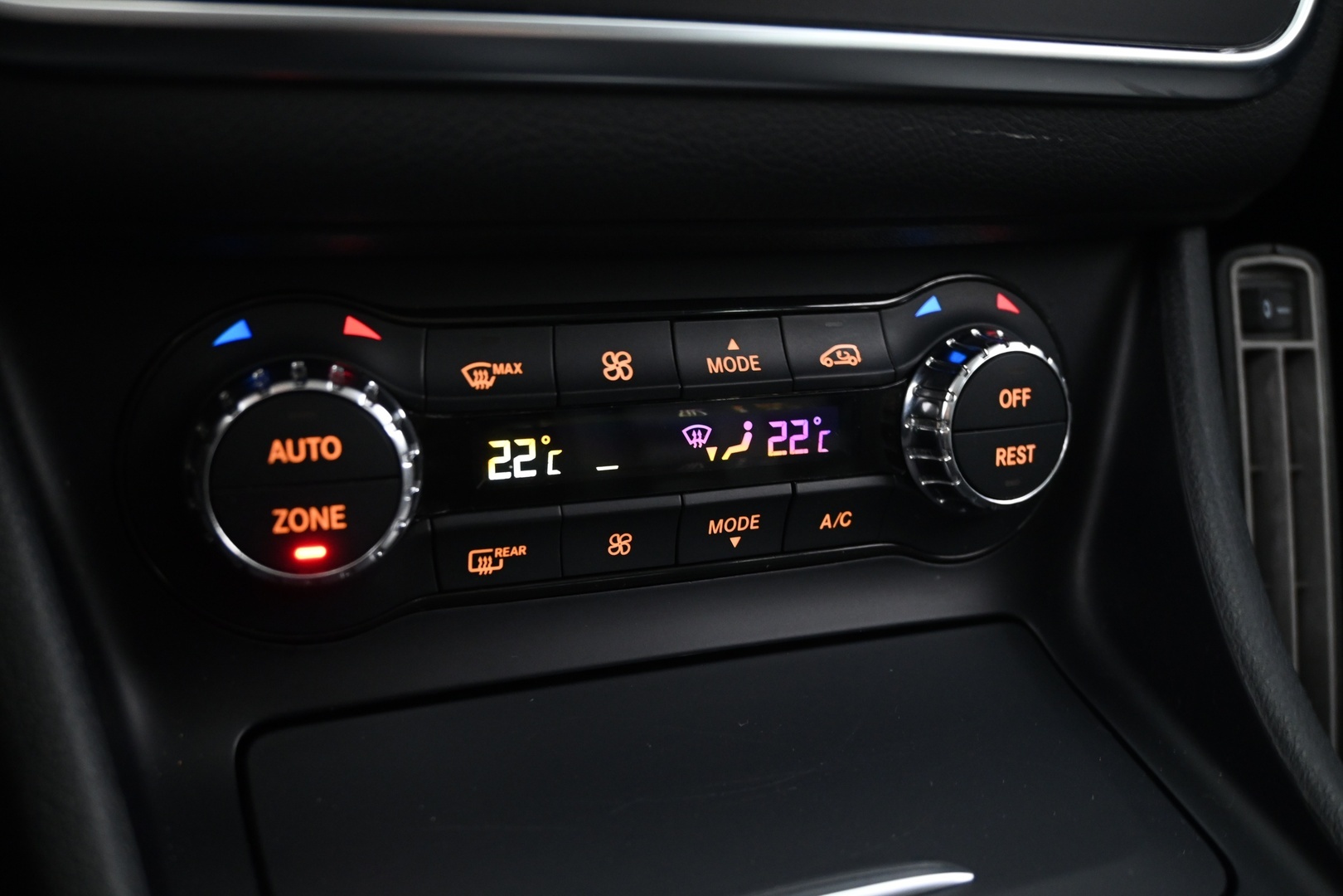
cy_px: 448
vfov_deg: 40.0
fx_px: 1231
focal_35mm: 33
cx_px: 672
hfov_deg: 57.2
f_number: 4
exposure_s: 1/2.5
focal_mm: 22
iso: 1600
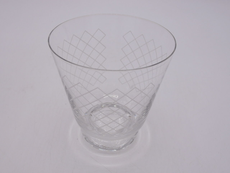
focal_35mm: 38
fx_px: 252
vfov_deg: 37.7
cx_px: 115
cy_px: 86
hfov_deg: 49.0
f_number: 3.9
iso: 100
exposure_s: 1/500
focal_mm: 6.67
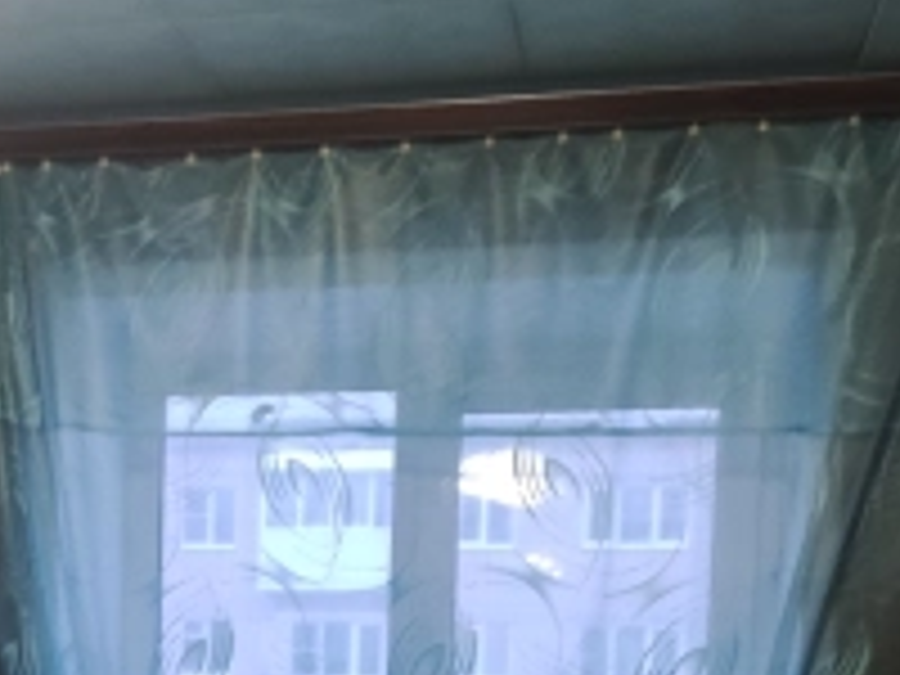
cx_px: -52
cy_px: 788
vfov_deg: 25.1
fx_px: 1378
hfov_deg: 32.5
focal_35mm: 53
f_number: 1.79
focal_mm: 4.74
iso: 2105
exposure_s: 1/33
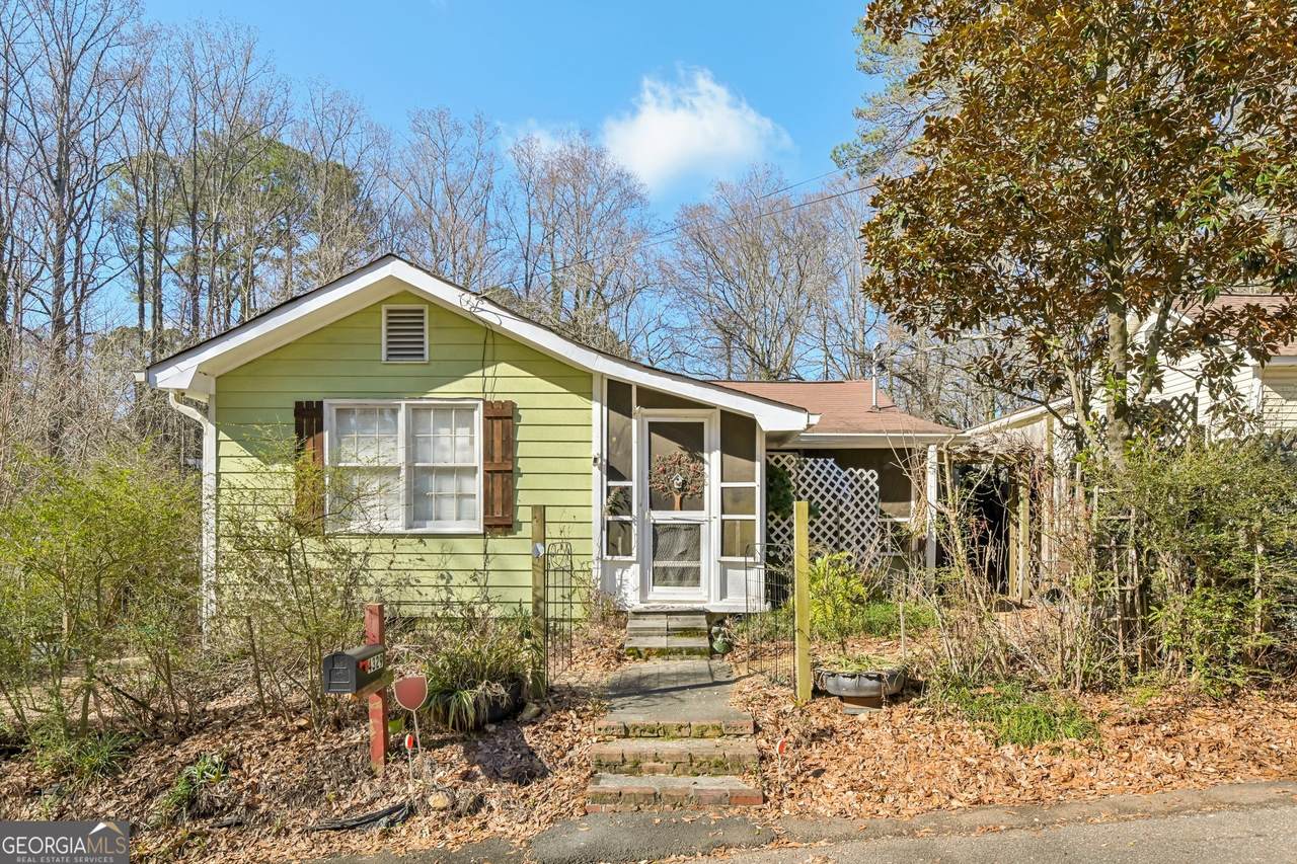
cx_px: 648
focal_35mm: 20
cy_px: 432
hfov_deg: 84.0
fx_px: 720
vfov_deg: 61.9
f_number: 8
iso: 200
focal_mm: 20
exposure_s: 1/400
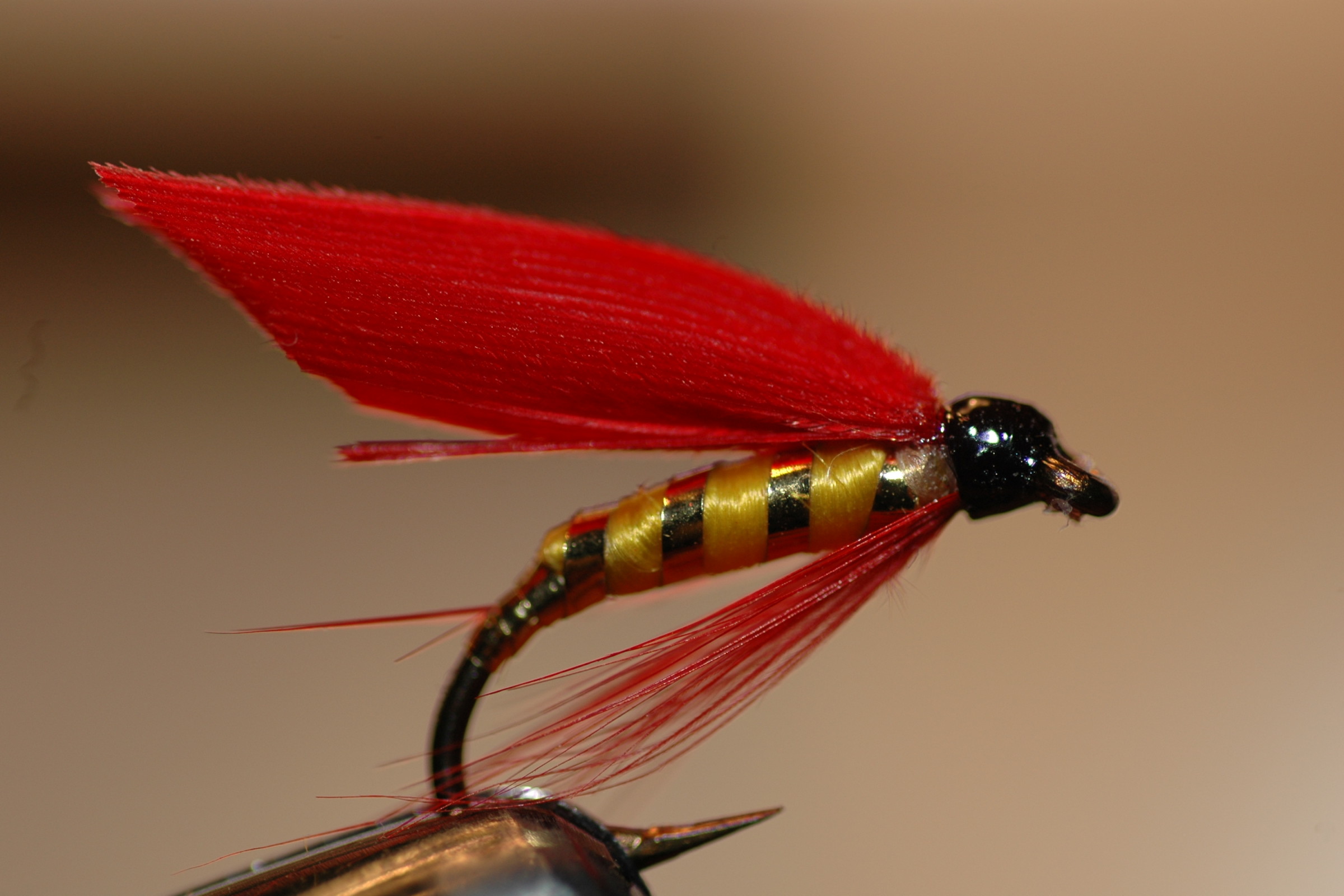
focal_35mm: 135
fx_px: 5040
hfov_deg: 15.2
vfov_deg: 10.2
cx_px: 672
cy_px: 448
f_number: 5.6
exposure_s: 1/60
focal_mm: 90
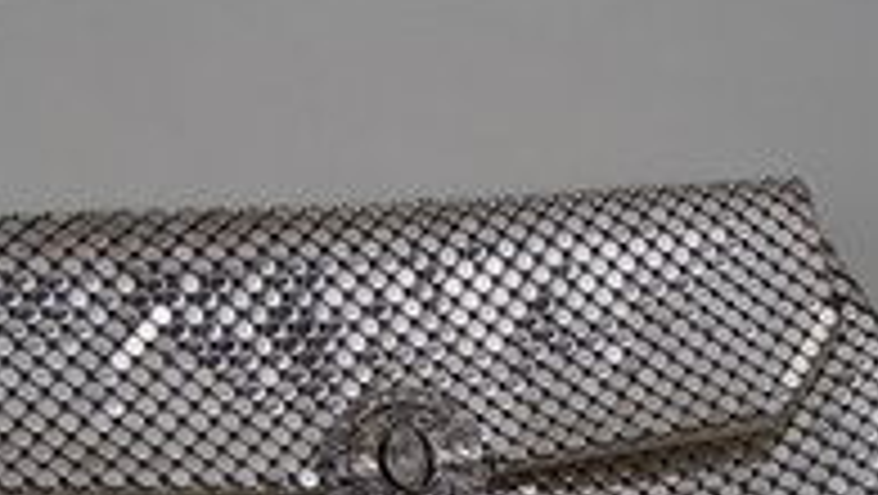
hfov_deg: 29.7
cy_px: 547
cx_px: 380
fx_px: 1654
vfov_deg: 16.5
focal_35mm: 71
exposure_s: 1/160
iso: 100
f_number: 4.7
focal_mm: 6.64
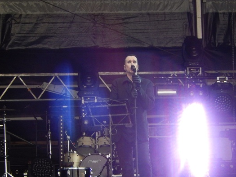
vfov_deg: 5.8
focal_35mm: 255
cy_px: 119
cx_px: 131
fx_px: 1739
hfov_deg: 7.8
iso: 400
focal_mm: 30.3
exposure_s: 1/100
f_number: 5.7
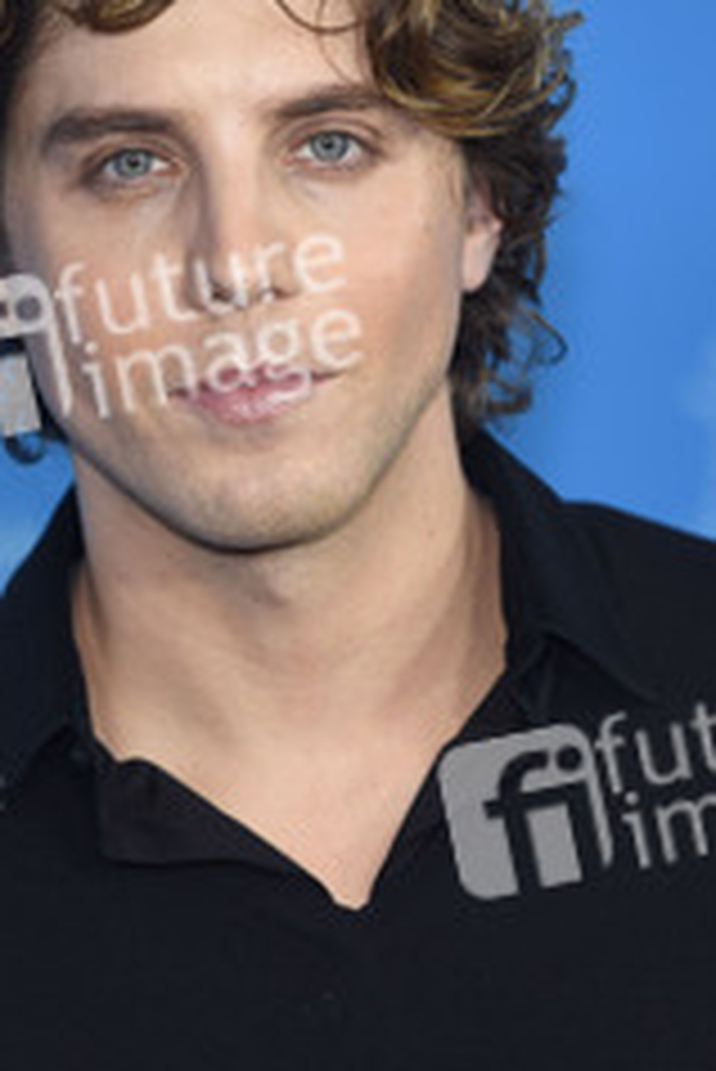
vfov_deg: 6.8
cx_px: 261
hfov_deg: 4.6
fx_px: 8996
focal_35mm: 302
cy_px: 567
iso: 800
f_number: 3.5
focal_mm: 180
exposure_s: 1/320
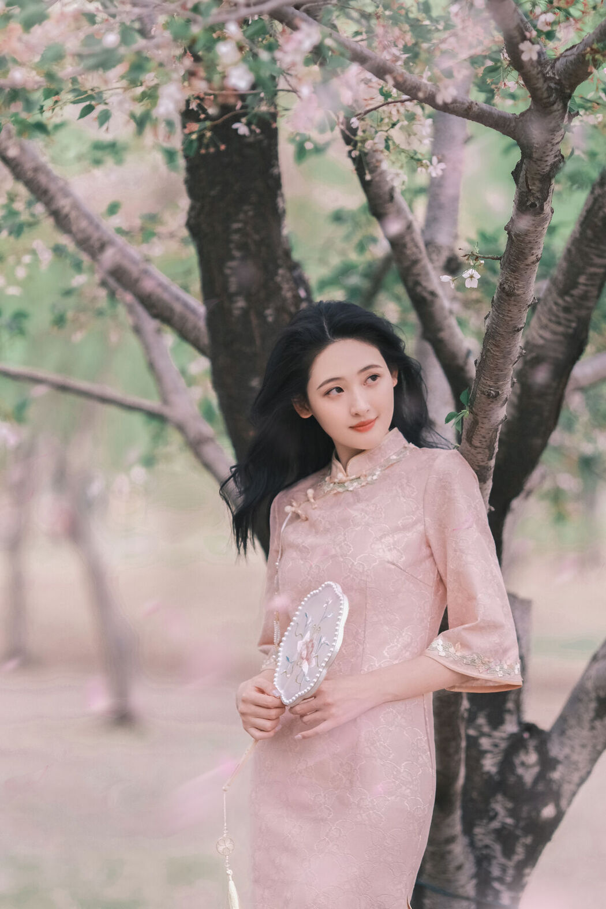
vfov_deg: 10.1
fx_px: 5125
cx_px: 303
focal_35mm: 203
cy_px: 454
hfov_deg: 6.8
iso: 2000
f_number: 2
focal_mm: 135
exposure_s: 1/4000
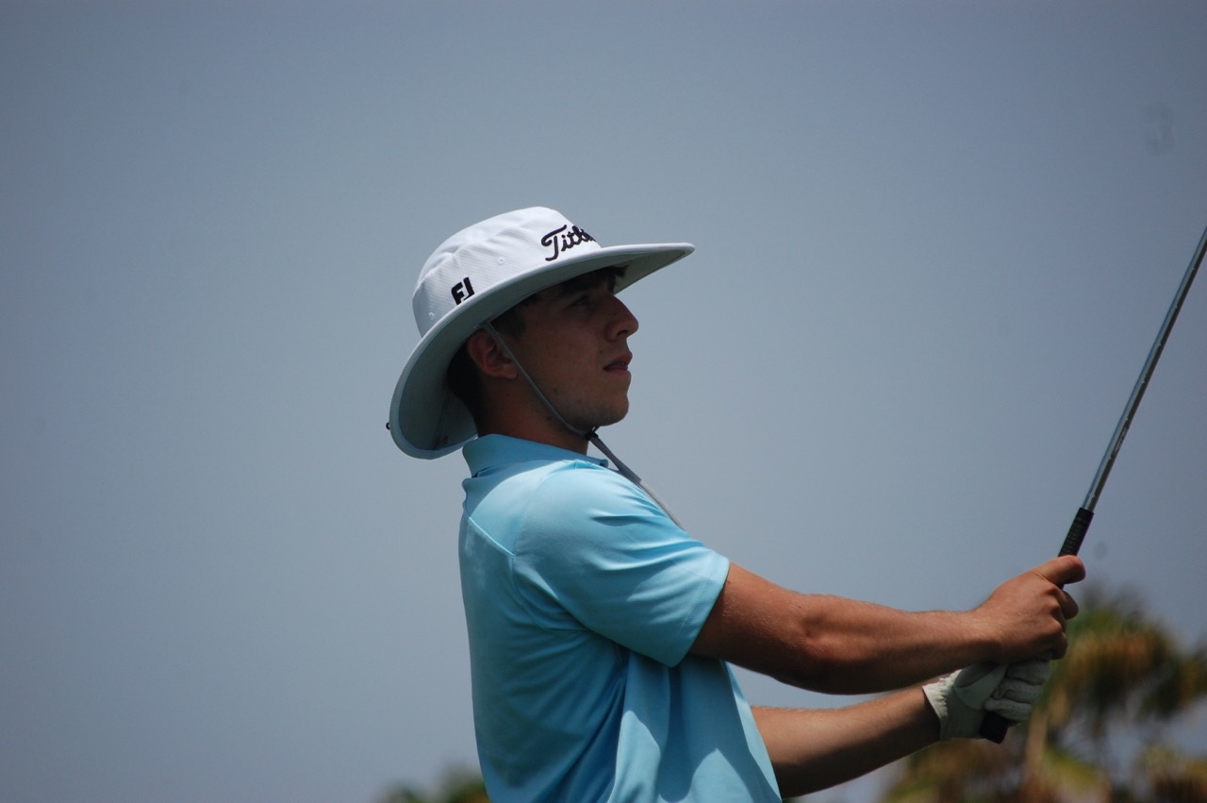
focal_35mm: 300
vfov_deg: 4.6
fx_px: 10049
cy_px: 402
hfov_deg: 6.9
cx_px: 604
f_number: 5.6
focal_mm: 200
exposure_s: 1/2000
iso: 280
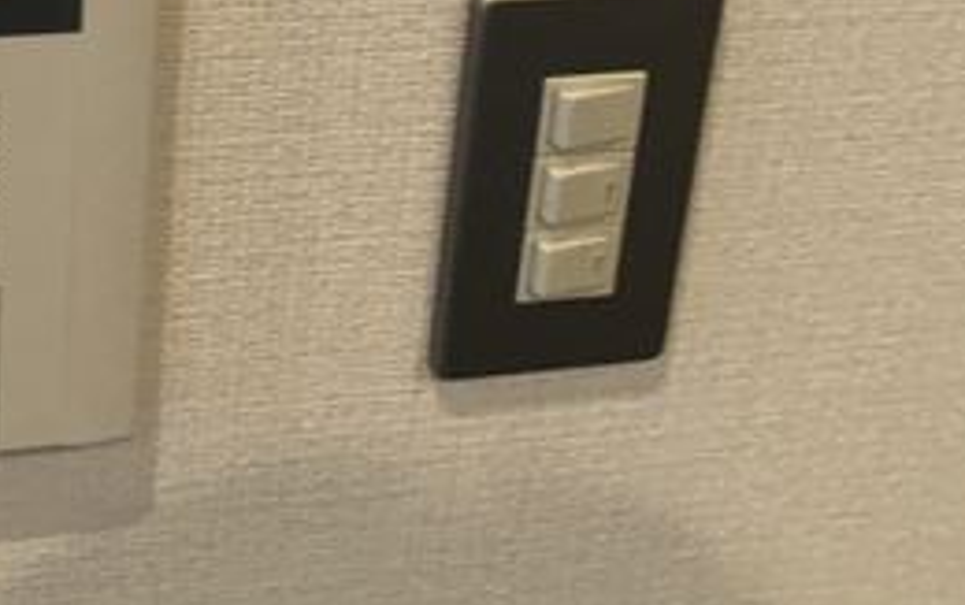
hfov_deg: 27.1
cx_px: 71
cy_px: -122
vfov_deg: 17.1
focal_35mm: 73
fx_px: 1922
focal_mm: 3.99
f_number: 1.8
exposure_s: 1/13
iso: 100
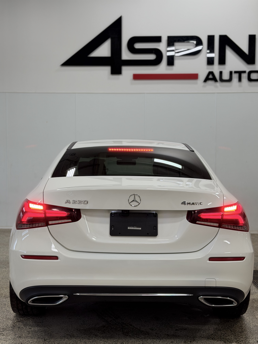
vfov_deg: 39.7
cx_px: 129
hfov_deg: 30.3
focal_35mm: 48
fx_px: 477
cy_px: 172
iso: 50
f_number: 1.78
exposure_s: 1/120
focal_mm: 6.76
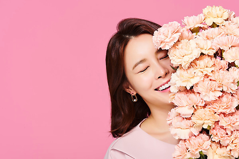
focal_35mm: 105
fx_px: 697
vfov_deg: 13.1
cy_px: 80
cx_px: 120
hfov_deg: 19.4
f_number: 16
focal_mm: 105
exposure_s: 1/125
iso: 64
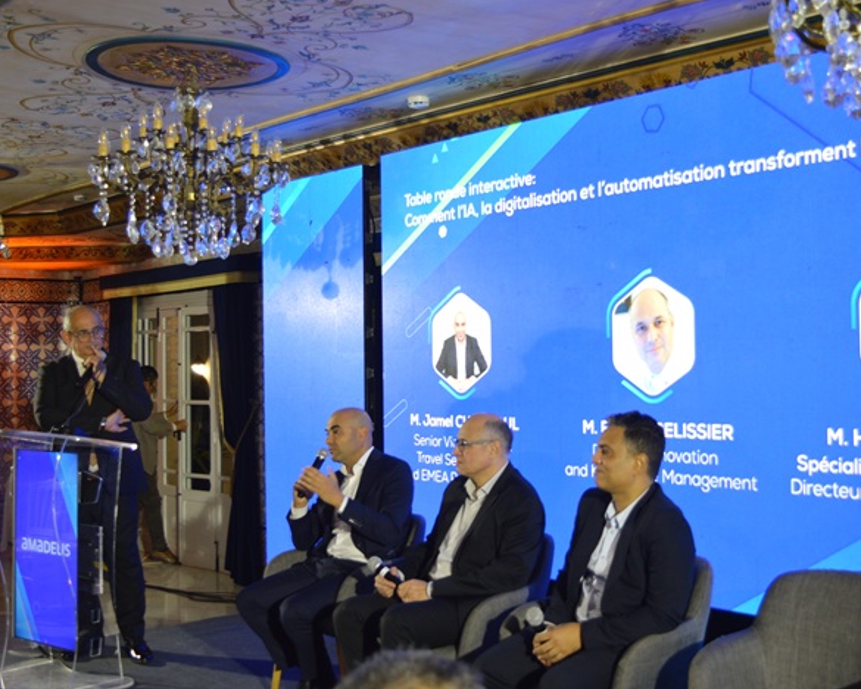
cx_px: 497
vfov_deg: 33.4
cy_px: 339
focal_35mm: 45
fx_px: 1147
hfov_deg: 41.0
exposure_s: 1/25
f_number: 4
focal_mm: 26
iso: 400
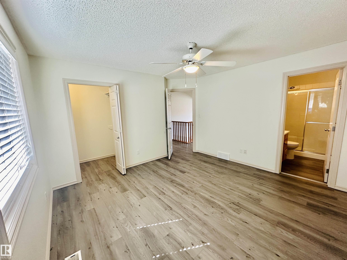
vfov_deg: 85.7
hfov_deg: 102.1
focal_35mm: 14
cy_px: 130
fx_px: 140
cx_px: 174
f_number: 2.2
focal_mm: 2.22
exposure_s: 1/120
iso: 200
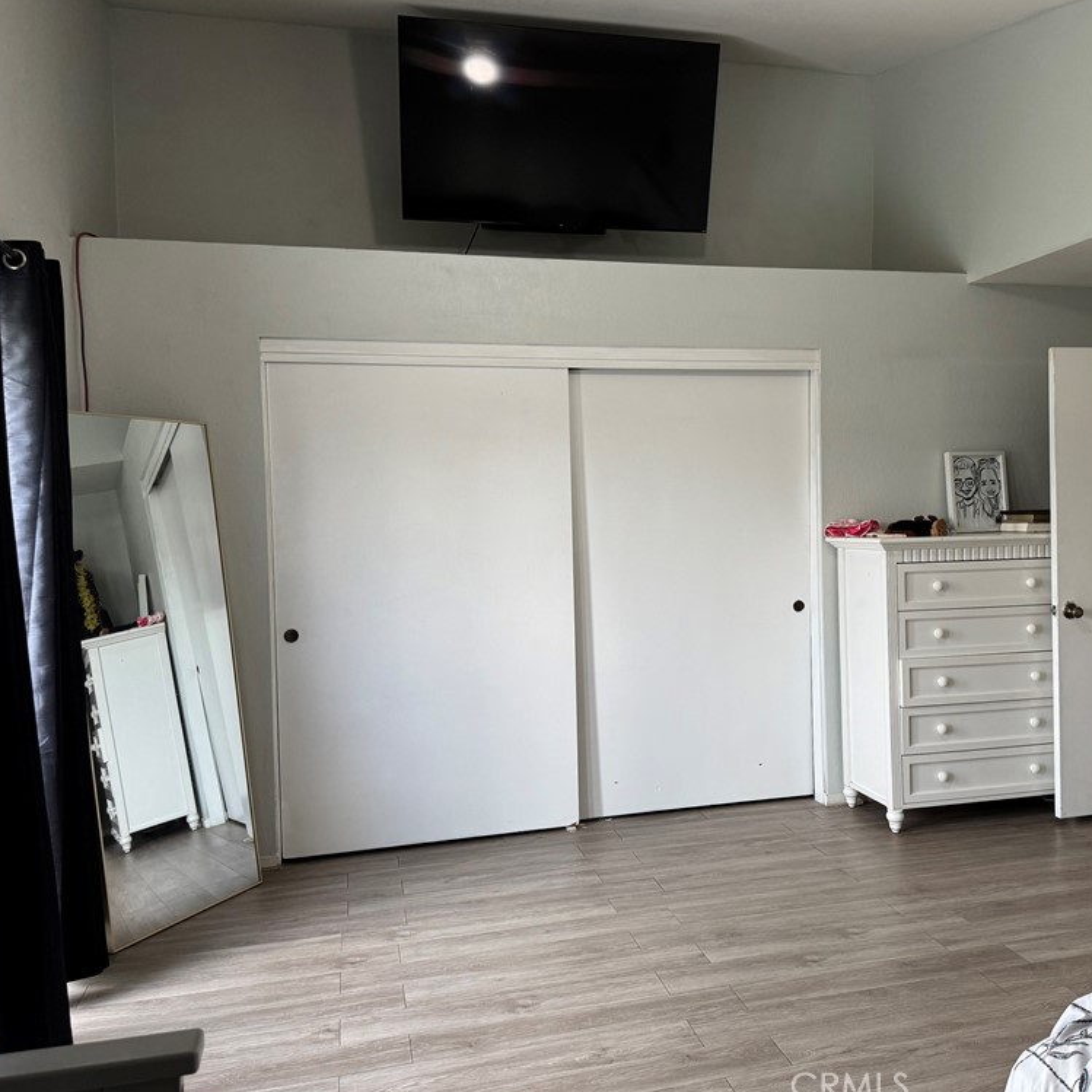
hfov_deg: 55.3
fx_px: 1035
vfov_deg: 55.6
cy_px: 547
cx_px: 641
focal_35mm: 29
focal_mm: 6.76
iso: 250
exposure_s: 1/60
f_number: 1.78
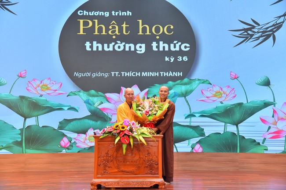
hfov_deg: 39.6
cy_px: 95
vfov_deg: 27.0
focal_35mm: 50
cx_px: 143
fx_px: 397
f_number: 5
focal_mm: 50
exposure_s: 1/60
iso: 1250
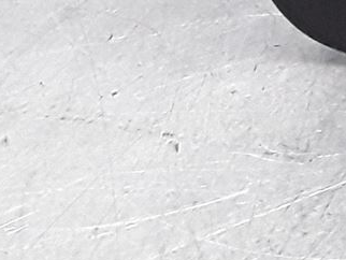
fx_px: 1781
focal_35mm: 178
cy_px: -309
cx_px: 940
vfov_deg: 7.9
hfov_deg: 9.4
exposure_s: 1/100
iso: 100
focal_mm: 2.91
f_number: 1.9
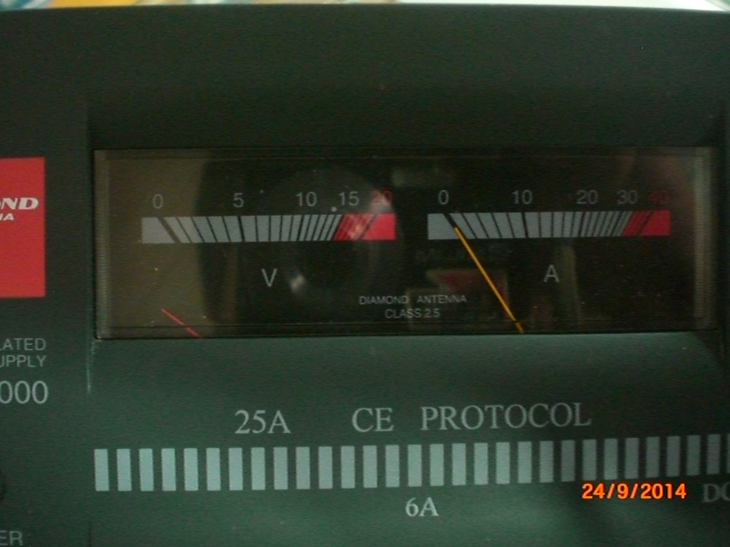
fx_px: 801
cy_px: 274
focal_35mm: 38
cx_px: 365
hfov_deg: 49.0
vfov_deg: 37.7
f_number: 3.1
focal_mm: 6.3
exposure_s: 1/15
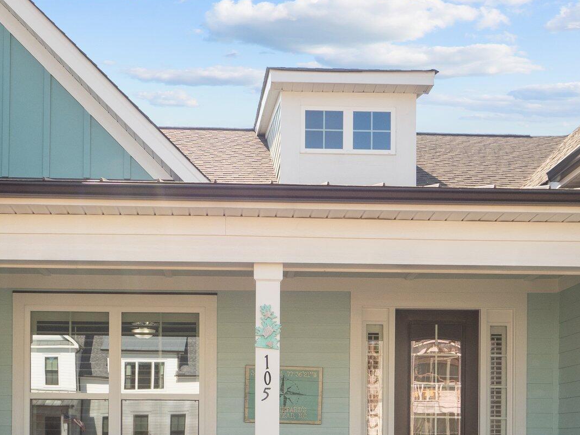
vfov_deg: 26.2
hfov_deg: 35.5
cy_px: 381
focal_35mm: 54
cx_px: 261
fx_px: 905
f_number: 5.6
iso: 200
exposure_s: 1/640
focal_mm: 14
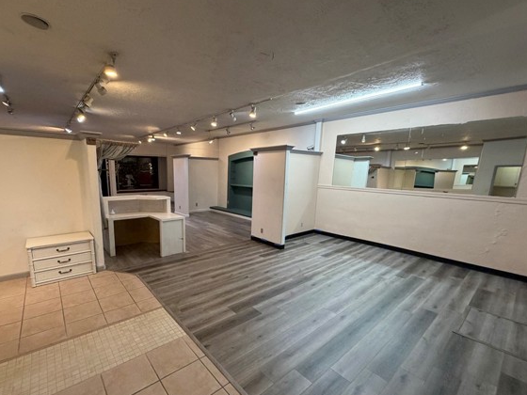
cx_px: 238
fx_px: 244
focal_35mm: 16
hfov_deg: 94.2
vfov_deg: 78.0
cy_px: 213
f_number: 2.2
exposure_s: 1/120
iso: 320
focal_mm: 2.22
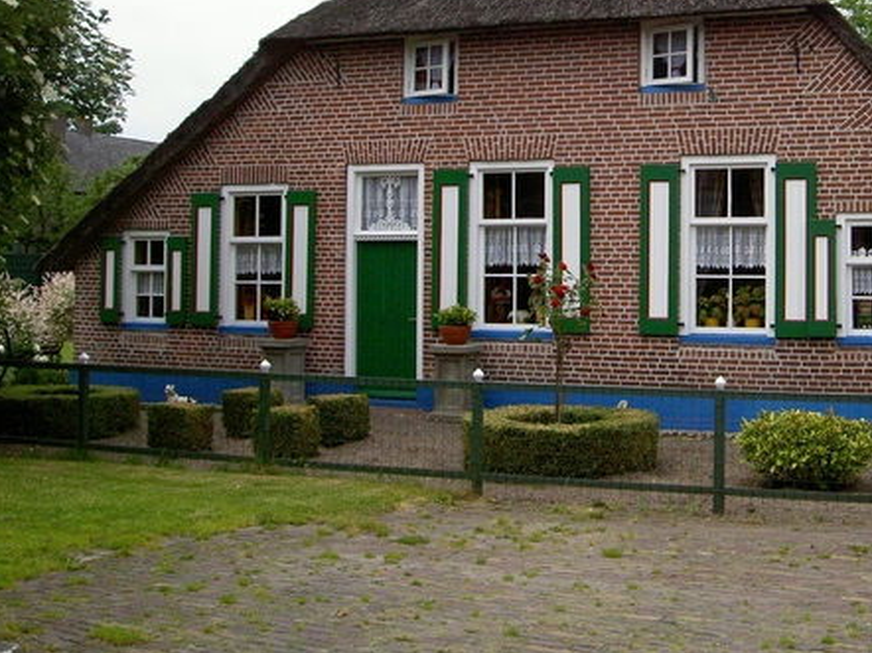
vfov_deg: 27.3
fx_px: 1334
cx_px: 582
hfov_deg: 35.8
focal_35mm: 53
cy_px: 213
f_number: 4.7
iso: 200
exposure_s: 1/1000
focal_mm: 8
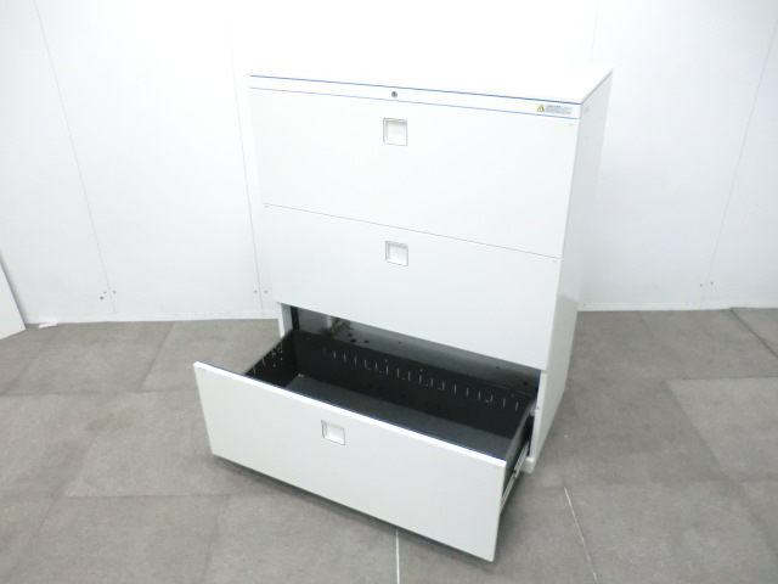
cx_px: 389
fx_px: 607
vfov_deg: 51.4
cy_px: 292
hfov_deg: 65.3
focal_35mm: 27
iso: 800
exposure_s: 1/50
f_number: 3.2
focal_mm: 4.9
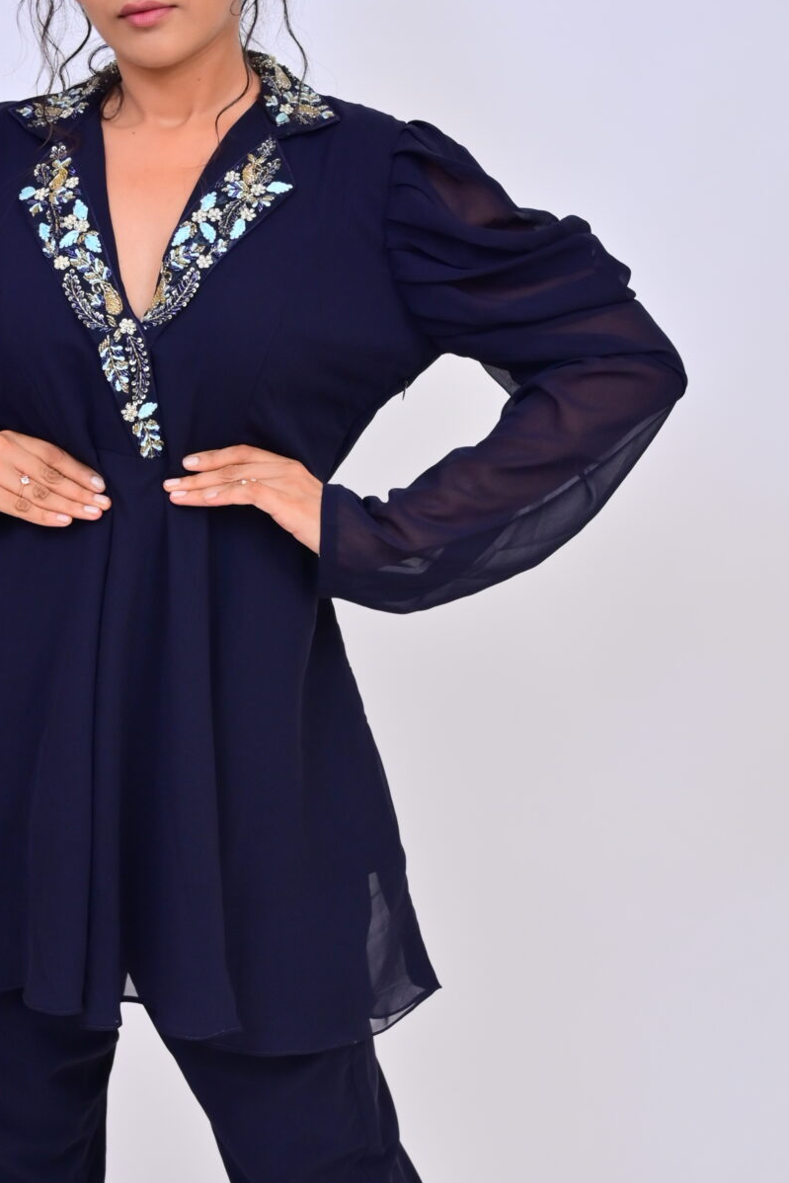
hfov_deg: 17.2
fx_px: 2596
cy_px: 732
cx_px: 211
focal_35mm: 79
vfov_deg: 25.6
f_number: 4.5
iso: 200
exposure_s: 1/125
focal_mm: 37
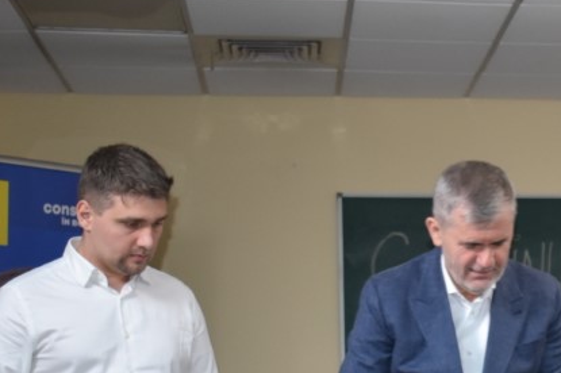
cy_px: 396
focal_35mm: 100
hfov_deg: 19.4
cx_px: 638
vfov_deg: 13.4
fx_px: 1557
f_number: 4.5
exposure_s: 1/80
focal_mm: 24
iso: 800
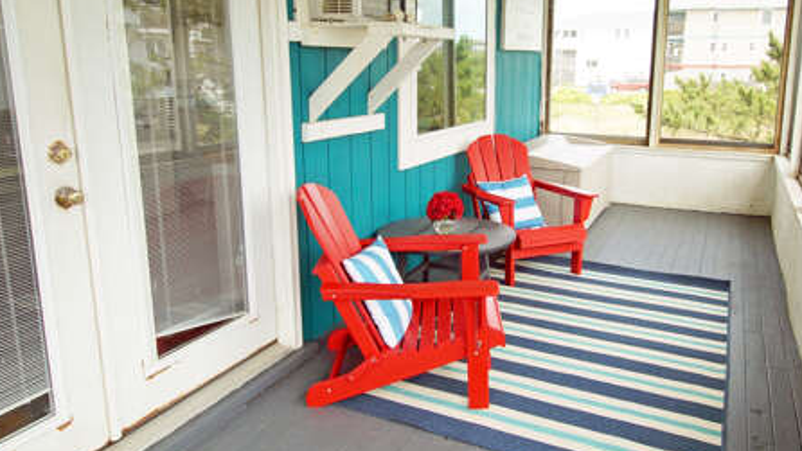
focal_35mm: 27
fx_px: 574
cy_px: 171
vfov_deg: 42.6
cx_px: 448
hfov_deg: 69.6
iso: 100
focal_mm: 10
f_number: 4.5
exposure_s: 1/80
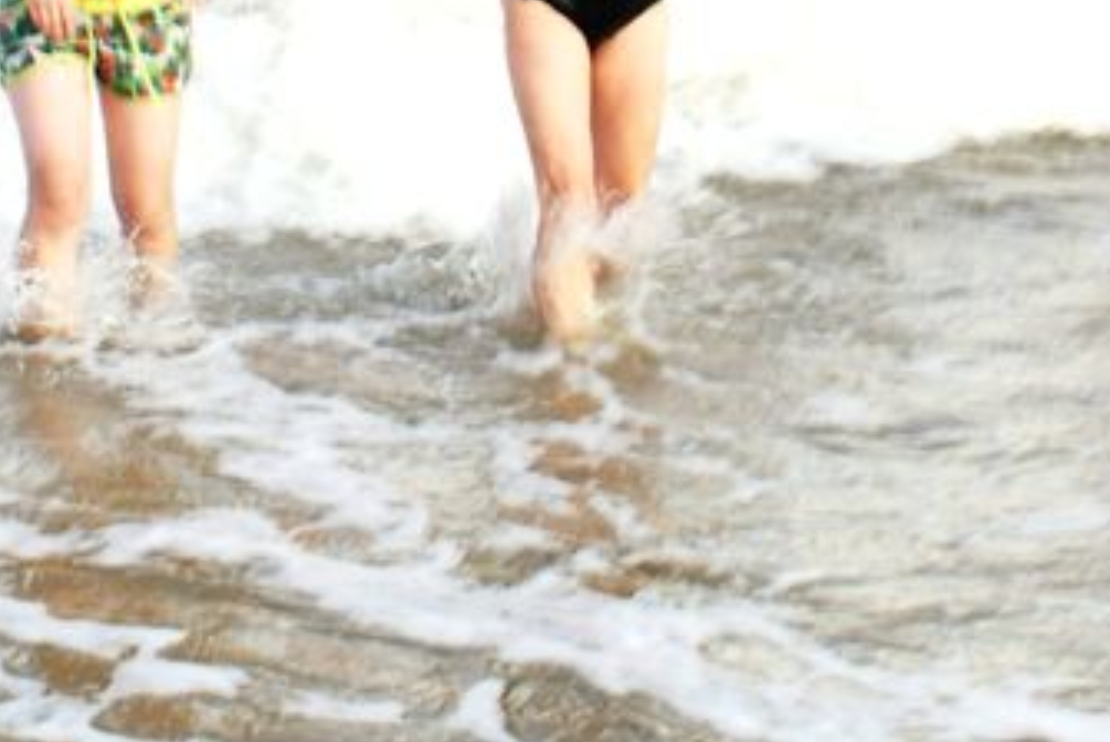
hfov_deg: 15.2
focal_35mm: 135
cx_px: 454
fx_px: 4166
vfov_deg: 10.1
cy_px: -43
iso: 100
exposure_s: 1/60
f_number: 6.3
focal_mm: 26
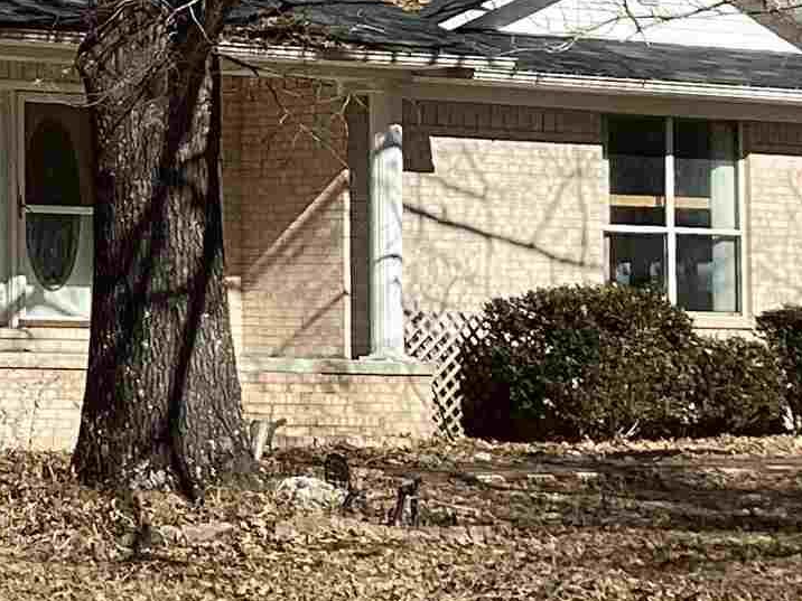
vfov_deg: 11.1
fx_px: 3081
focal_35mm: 133
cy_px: 60
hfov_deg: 13.2
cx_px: -709
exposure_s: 1/1431
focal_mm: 3.3
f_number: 2.4
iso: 25
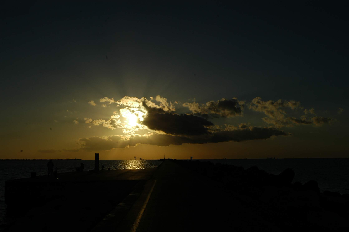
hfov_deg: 46.4
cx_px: 174
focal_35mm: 42
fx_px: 407
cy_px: 116
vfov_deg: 31.8
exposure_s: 1/2500
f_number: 11
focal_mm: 28
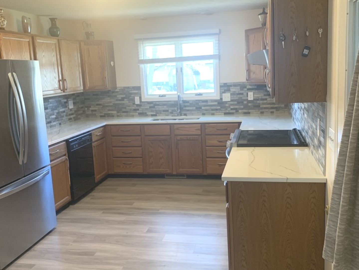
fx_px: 270
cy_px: 135
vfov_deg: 53.1
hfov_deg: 67.3
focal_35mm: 26
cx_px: 180
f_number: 1.8
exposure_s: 1/60
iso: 160
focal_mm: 4.25
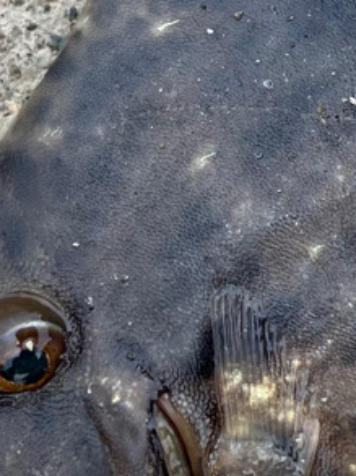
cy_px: 190
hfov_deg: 16.0
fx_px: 1251
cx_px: 310
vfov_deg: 21.5
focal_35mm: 91
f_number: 1.6
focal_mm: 5.1
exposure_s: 1/140
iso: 64
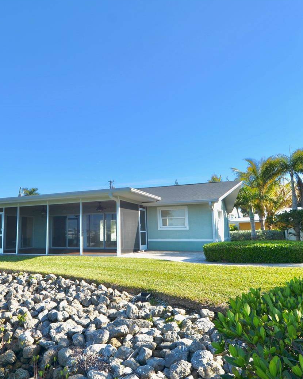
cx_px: 102
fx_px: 291
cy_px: 188
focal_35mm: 26
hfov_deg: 53.9
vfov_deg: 66.0
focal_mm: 12
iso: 100
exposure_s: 1/250
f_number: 8
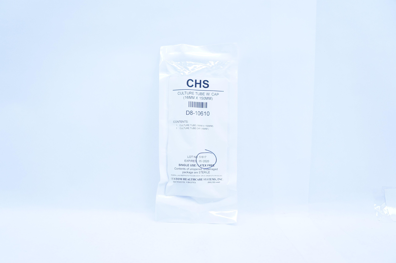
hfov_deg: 62.0
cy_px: 132
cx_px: 198
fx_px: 330
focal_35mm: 30
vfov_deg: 43.5
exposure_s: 1/200
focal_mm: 20
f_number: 4.5
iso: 800
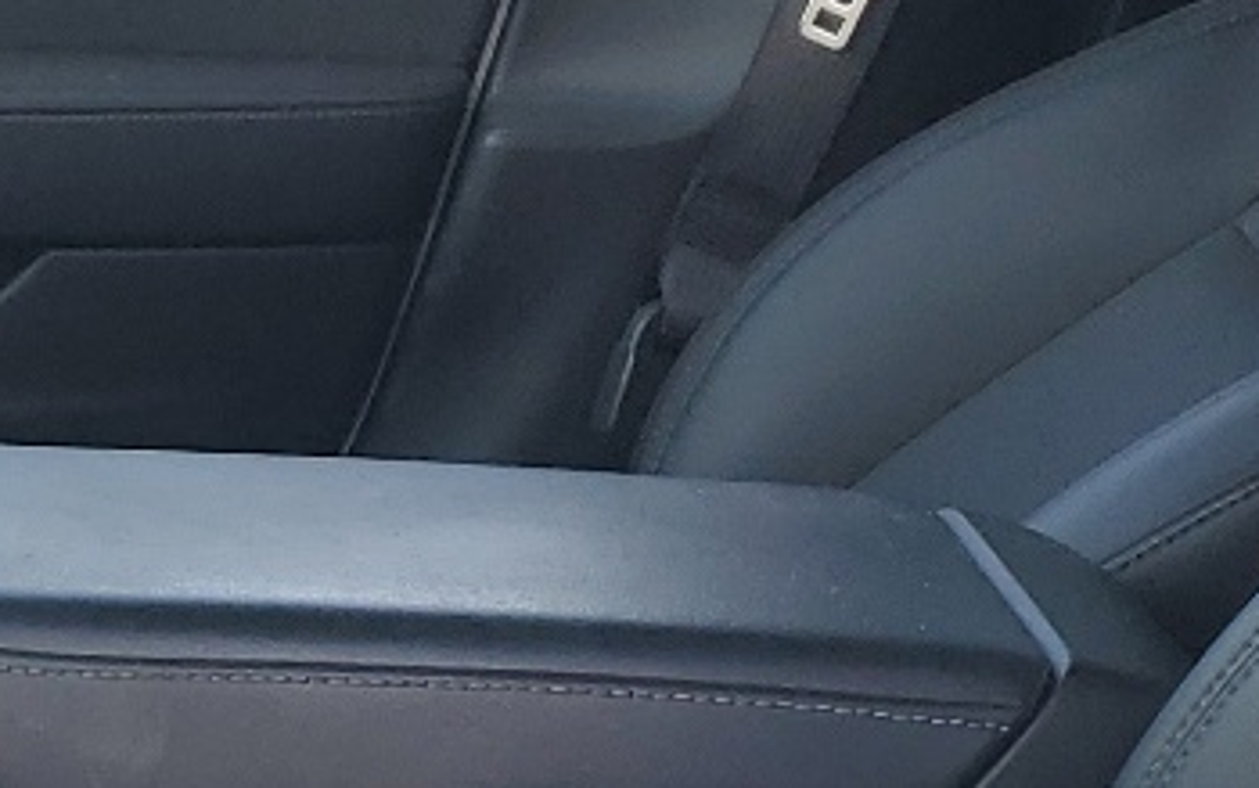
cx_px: -550
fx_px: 4325
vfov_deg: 10.2
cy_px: 939
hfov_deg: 15.5
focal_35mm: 126
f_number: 1.5
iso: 50
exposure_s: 1/189
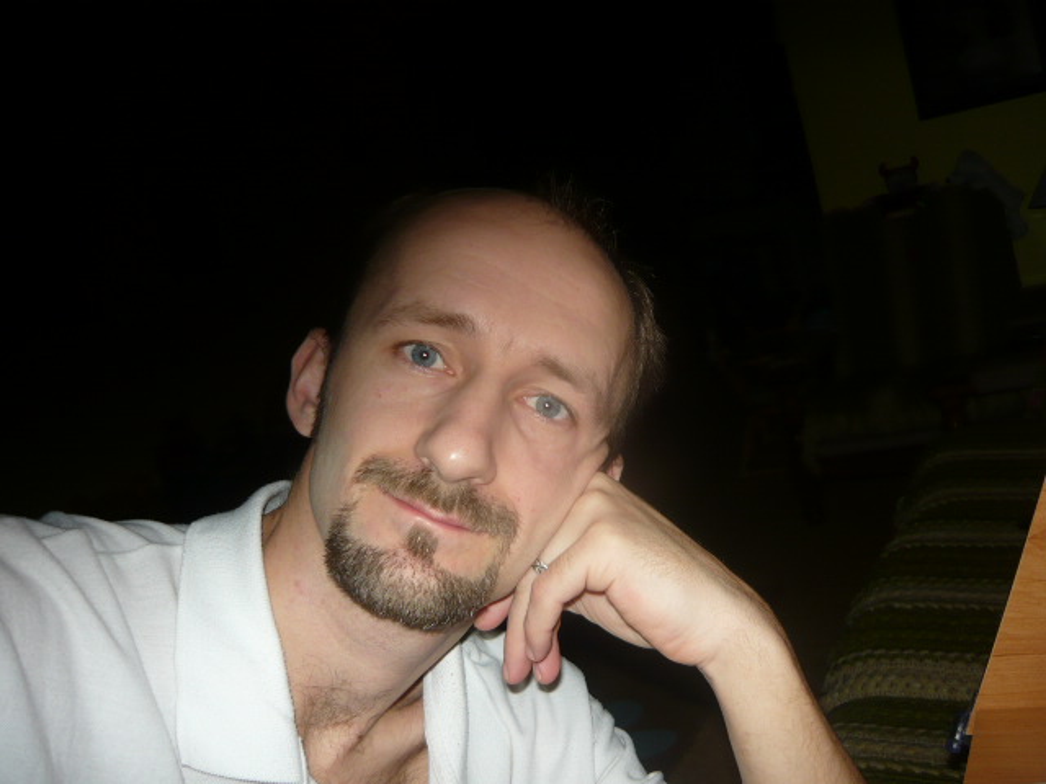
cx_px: 523
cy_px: 392
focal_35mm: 33
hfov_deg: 55.4
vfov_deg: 42.9
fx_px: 997
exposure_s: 1/30
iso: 100
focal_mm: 5.5
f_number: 2.8
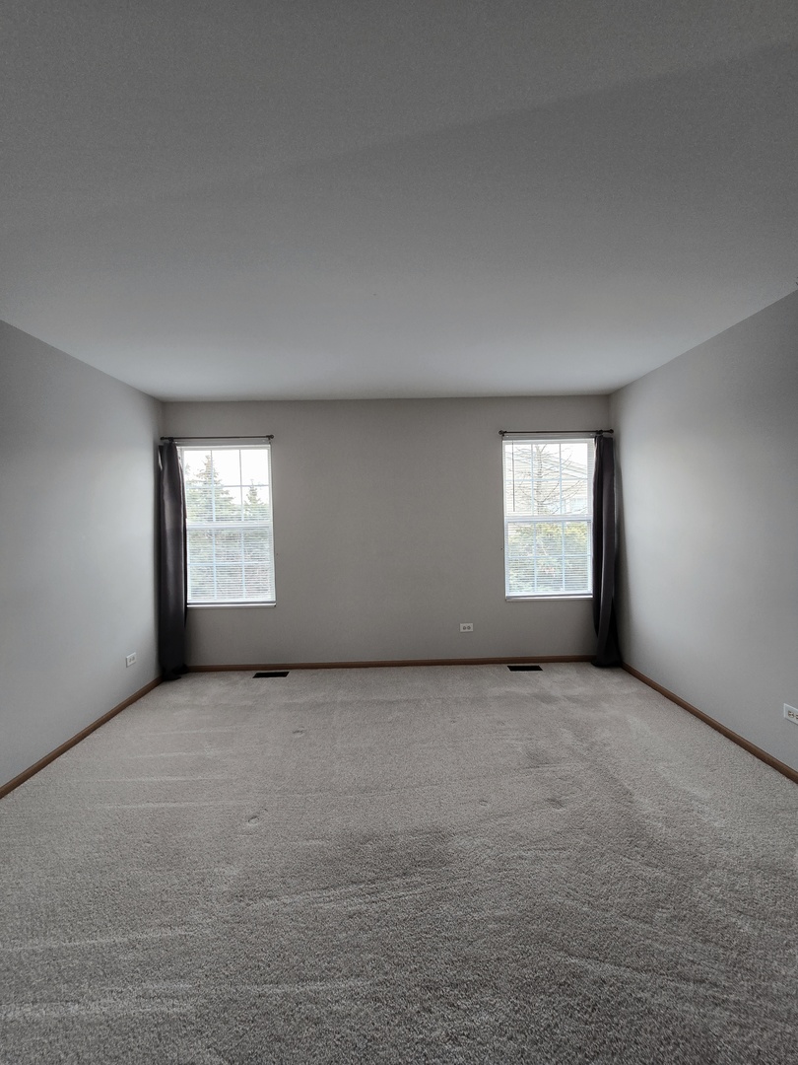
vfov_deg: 106.2
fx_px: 400
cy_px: 532
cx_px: 399
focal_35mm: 13
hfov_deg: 89.9
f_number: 2.2
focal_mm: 2.2
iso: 80
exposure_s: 1/60.2
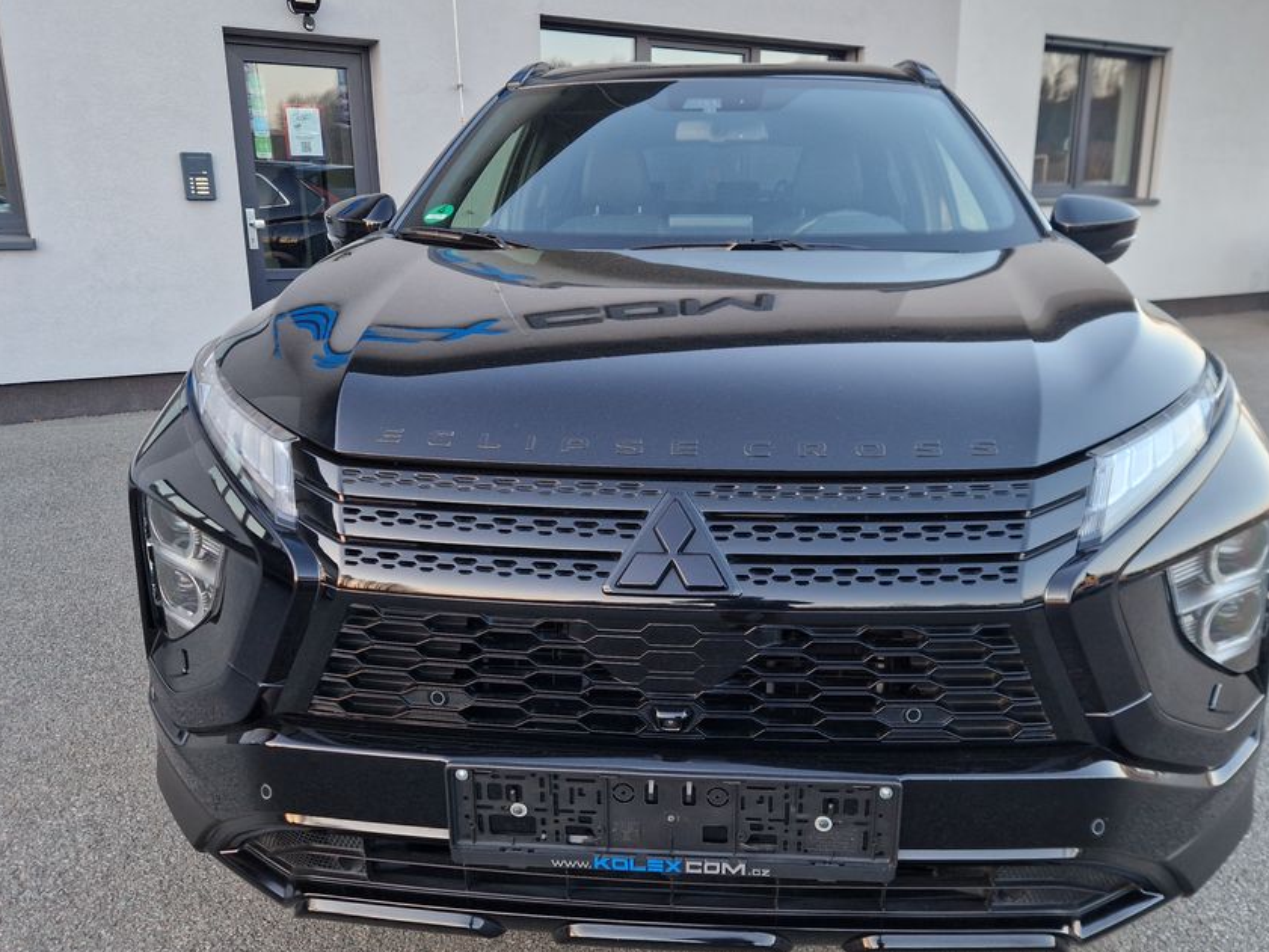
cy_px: 480
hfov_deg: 63.4
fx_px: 1027
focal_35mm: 28
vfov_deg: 49.8
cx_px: 670
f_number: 1.8
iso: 200
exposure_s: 1/100
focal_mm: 5.4
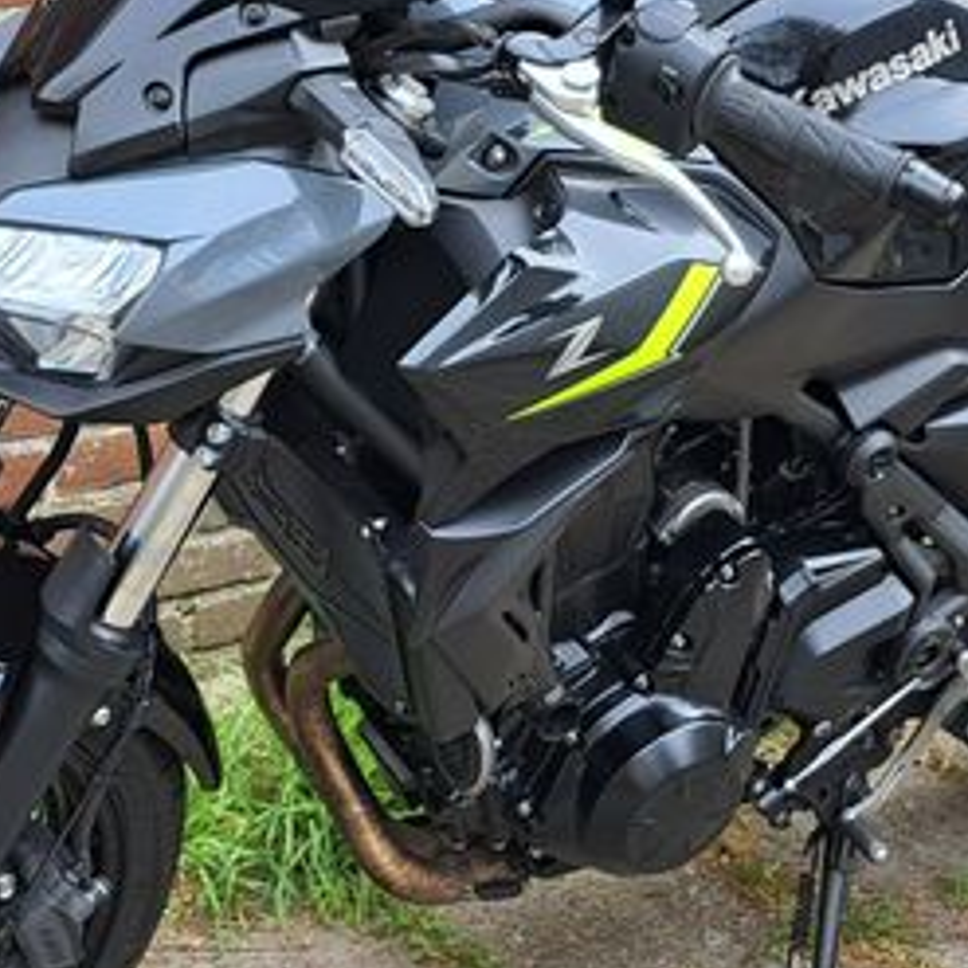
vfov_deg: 31.0
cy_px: 361
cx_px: 533
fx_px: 1740
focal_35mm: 55
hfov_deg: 31.1
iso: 50
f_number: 1.8
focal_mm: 5.23
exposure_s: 1/111
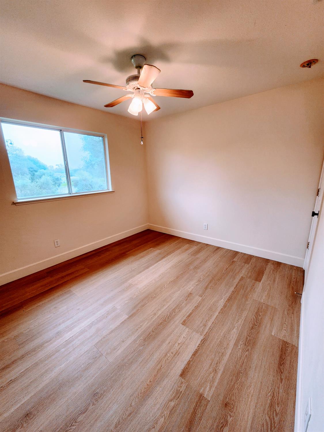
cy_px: 216
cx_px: 162
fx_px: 162
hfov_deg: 89.9
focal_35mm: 13
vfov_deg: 106.2
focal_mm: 2.2
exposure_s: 1/60
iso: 125
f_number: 2.2
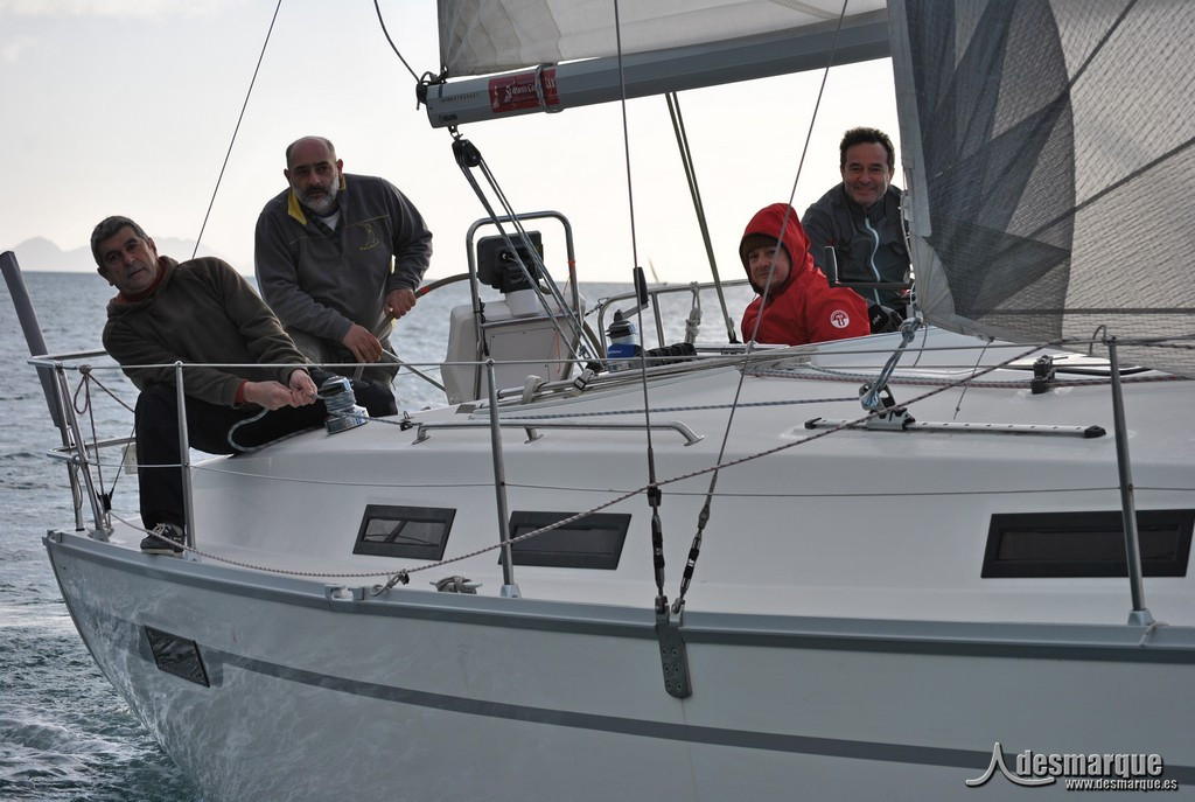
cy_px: 401
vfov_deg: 12.7
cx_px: 598
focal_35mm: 108
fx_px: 3592
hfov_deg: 18.9
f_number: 5.6
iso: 100
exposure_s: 1/500
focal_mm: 72
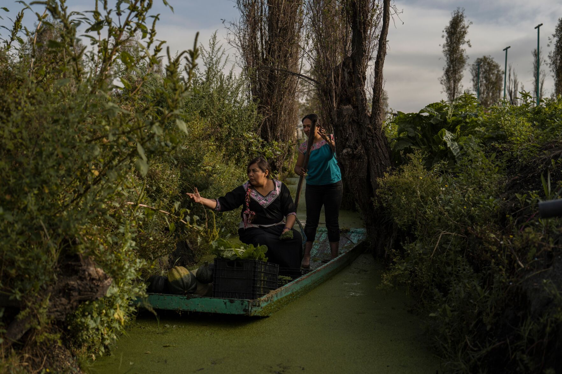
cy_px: 187
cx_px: 281
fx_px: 671
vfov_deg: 31.2
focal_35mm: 43
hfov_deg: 45.4
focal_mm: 43
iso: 50
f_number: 2.8
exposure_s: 1/800
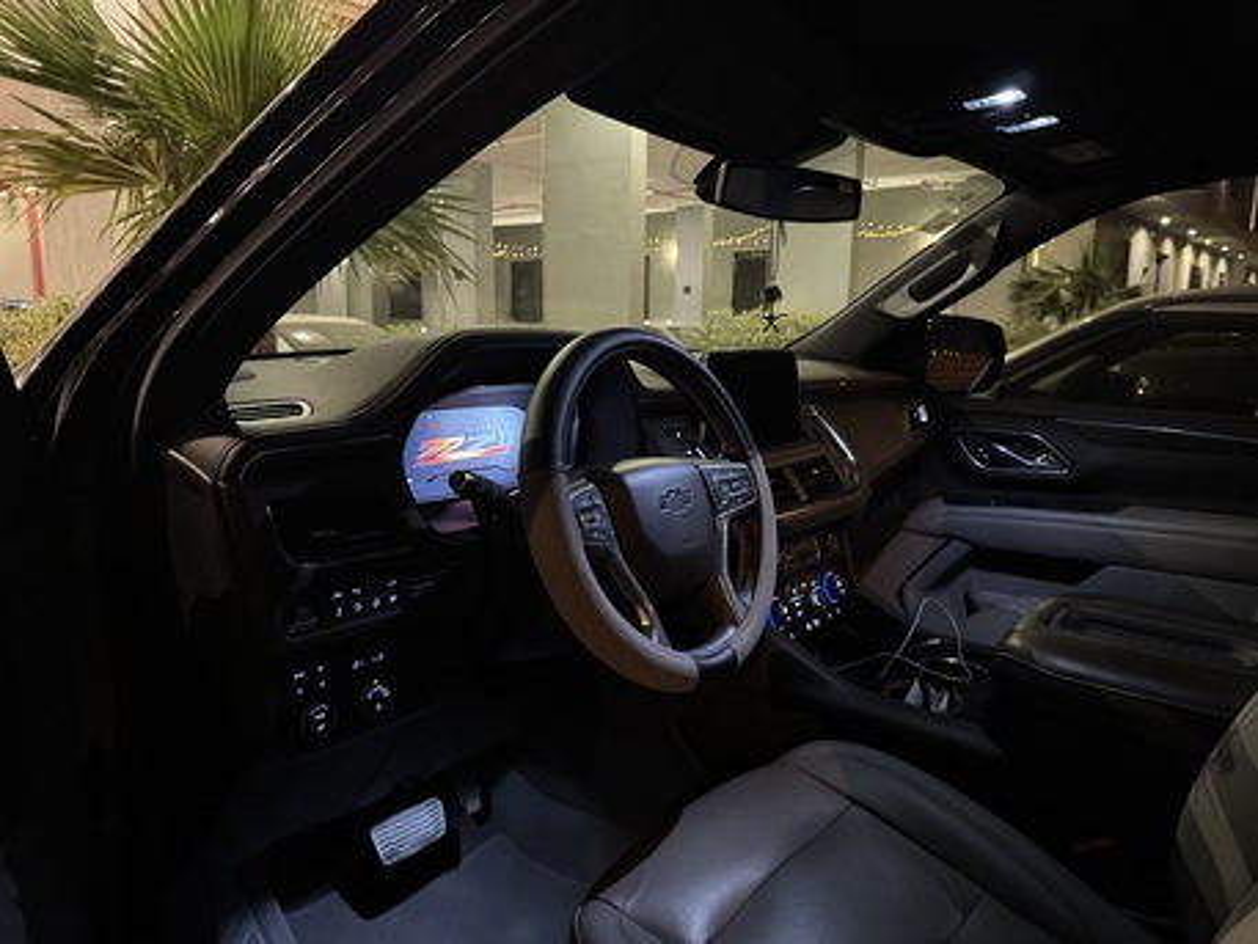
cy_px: 472
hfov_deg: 71.6
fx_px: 872
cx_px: 629
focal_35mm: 24
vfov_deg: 56.8
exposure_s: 1/30
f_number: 1.78
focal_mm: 6.76
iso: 1250
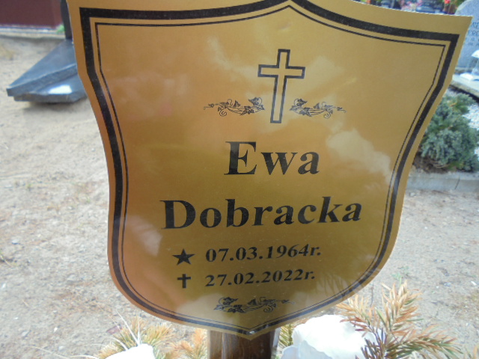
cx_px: 240
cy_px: 180
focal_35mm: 26
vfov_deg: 53.1
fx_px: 360
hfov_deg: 67.3
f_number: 3.5
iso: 100
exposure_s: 1/200
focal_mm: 4.6
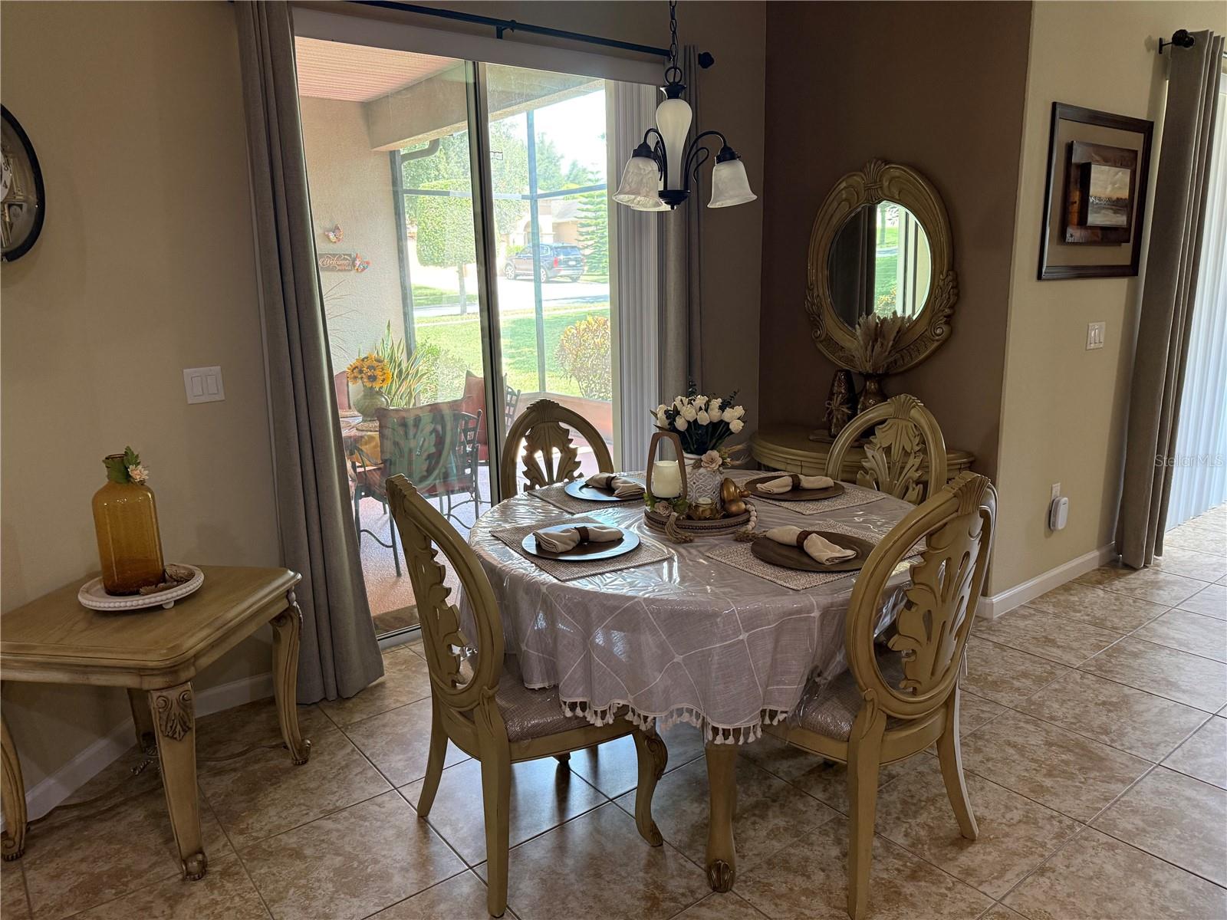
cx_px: 614
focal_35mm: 24
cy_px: 460
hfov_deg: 71.6
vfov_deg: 56.8
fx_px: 851
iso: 320
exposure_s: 1/60
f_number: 1.78
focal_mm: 6.76
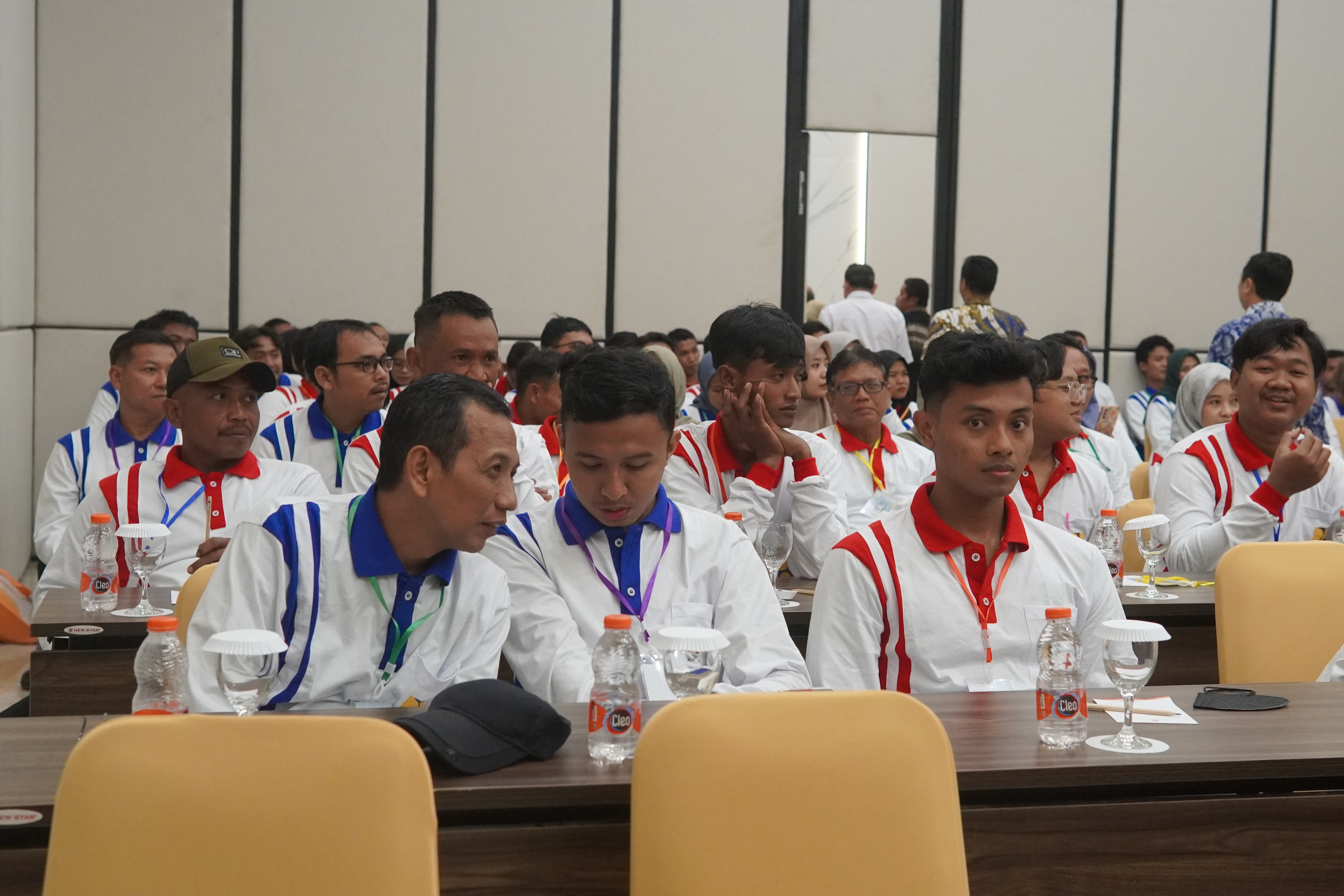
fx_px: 1867
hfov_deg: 39.6
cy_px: 414
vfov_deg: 27.0
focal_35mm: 50
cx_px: 729
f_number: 4
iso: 2500
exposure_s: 1/160
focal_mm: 30
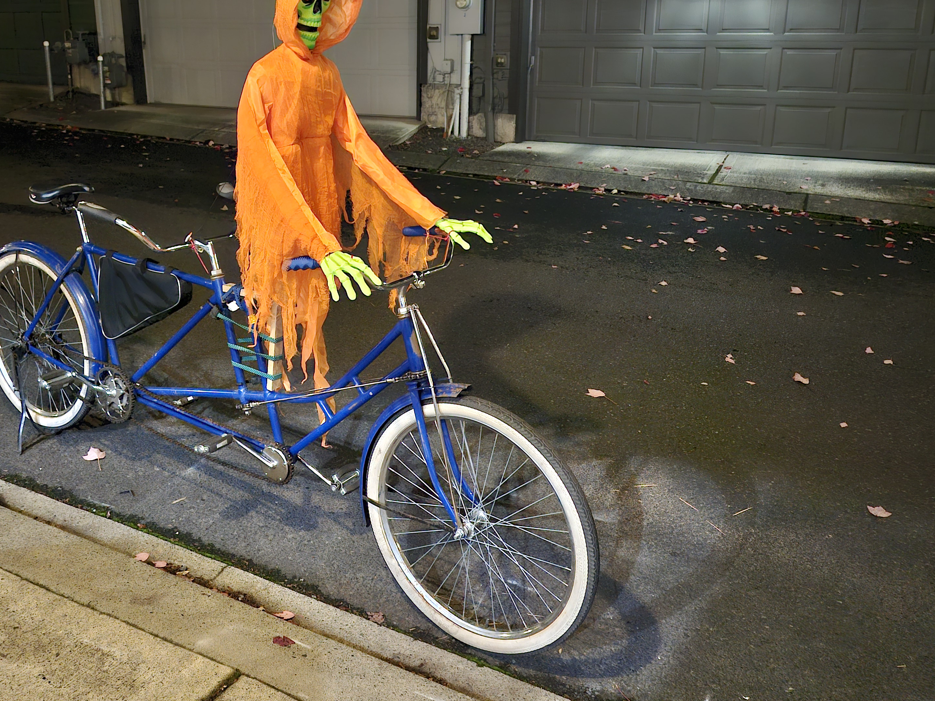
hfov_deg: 56.1
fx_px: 864
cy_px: 248
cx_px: 347
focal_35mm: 32
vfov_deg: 43.7
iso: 1000
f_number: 1.8
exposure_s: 1/15
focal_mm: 5.54
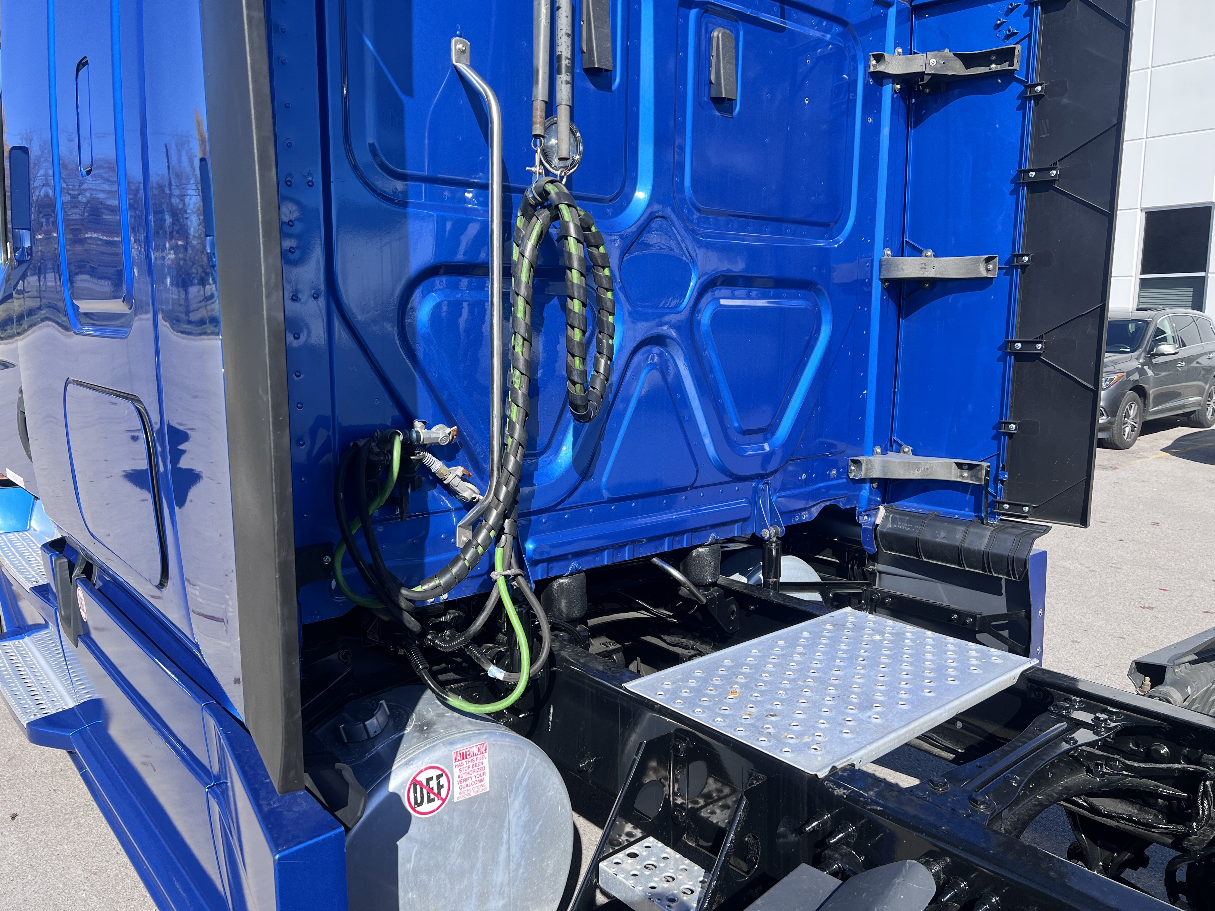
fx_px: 913
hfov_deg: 67.3
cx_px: 608
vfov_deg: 53.1
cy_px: 456
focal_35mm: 26
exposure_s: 1/1808
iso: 50
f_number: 1.5
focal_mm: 5.7
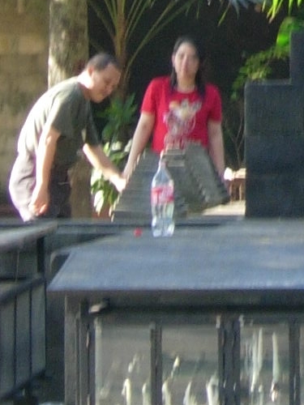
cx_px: 652
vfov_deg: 4.6
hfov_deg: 3.5
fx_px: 4977
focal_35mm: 425
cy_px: -350
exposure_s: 1/36.9
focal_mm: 17
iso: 64
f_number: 4
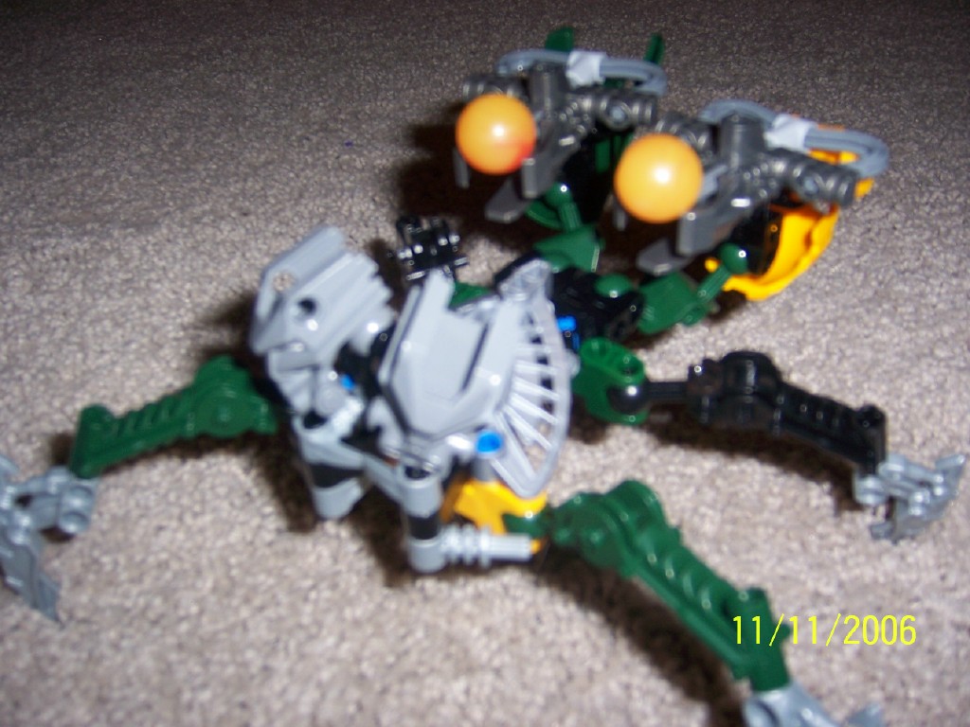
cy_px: 364
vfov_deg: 39.7
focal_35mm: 36
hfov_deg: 51.4
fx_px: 1009
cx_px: 485
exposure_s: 1/60
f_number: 2.8
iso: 80
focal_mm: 6.2
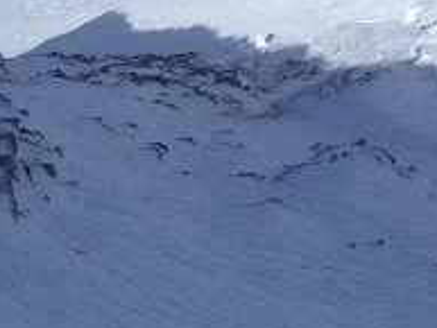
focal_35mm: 118
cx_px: 346
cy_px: -163
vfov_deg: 12.0
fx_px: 1491
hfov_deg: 16.6
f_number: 4.8
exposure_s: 1/800
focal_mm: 5.8
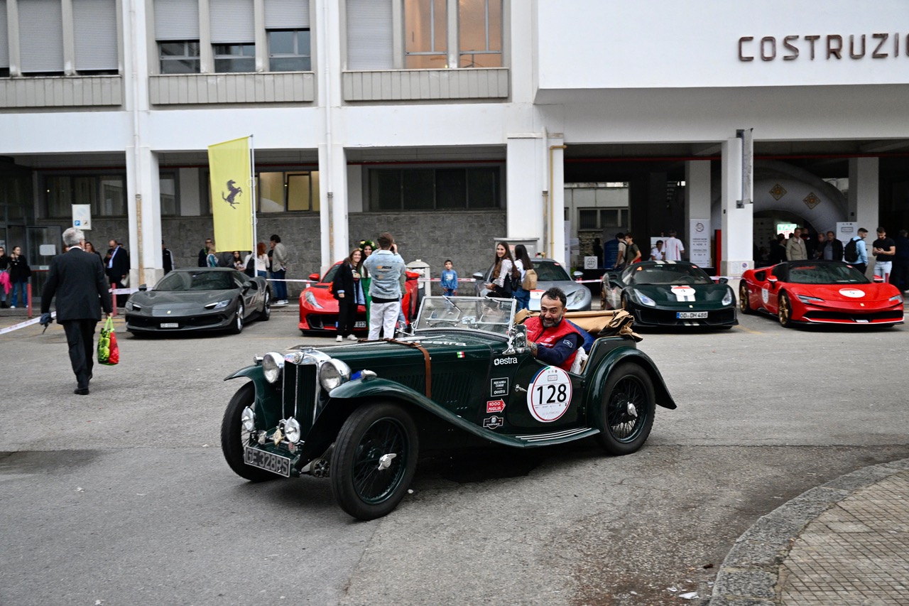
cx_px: 454
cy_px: 303
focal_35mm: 36
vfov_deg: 36.9
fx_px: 909
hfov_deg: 53.1
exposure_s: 1/200
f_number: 4.5
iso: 3200
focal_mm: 36
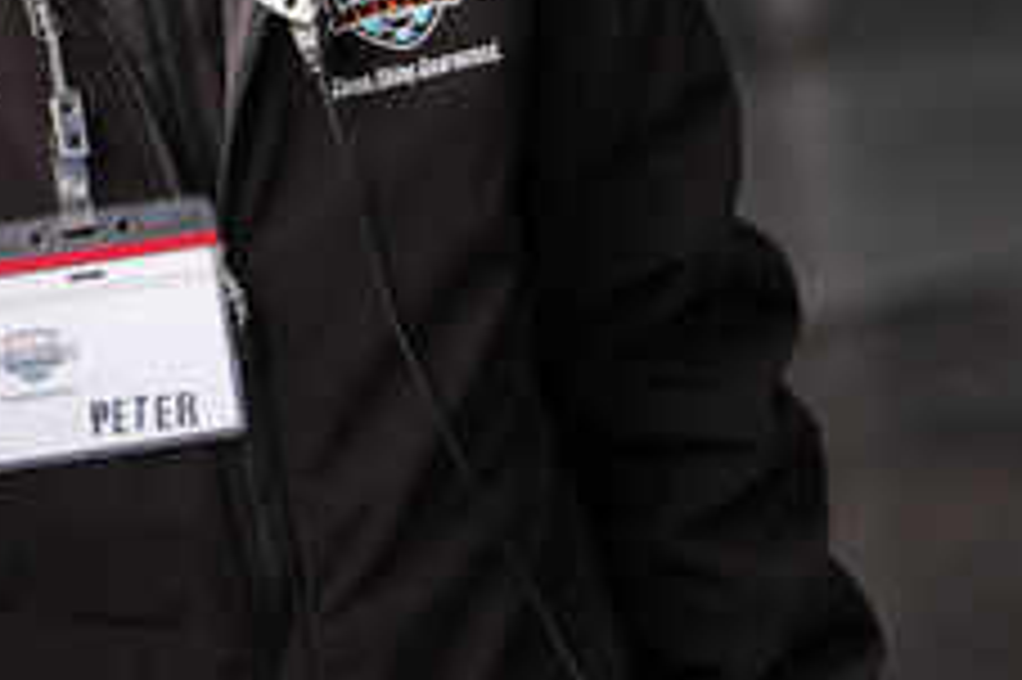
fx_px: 6411
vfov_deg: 5.9
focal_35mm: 226
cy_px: -624
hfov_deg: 9.0
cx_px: -360
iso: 125
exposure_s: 1/6400
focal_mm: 50
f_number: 1.2
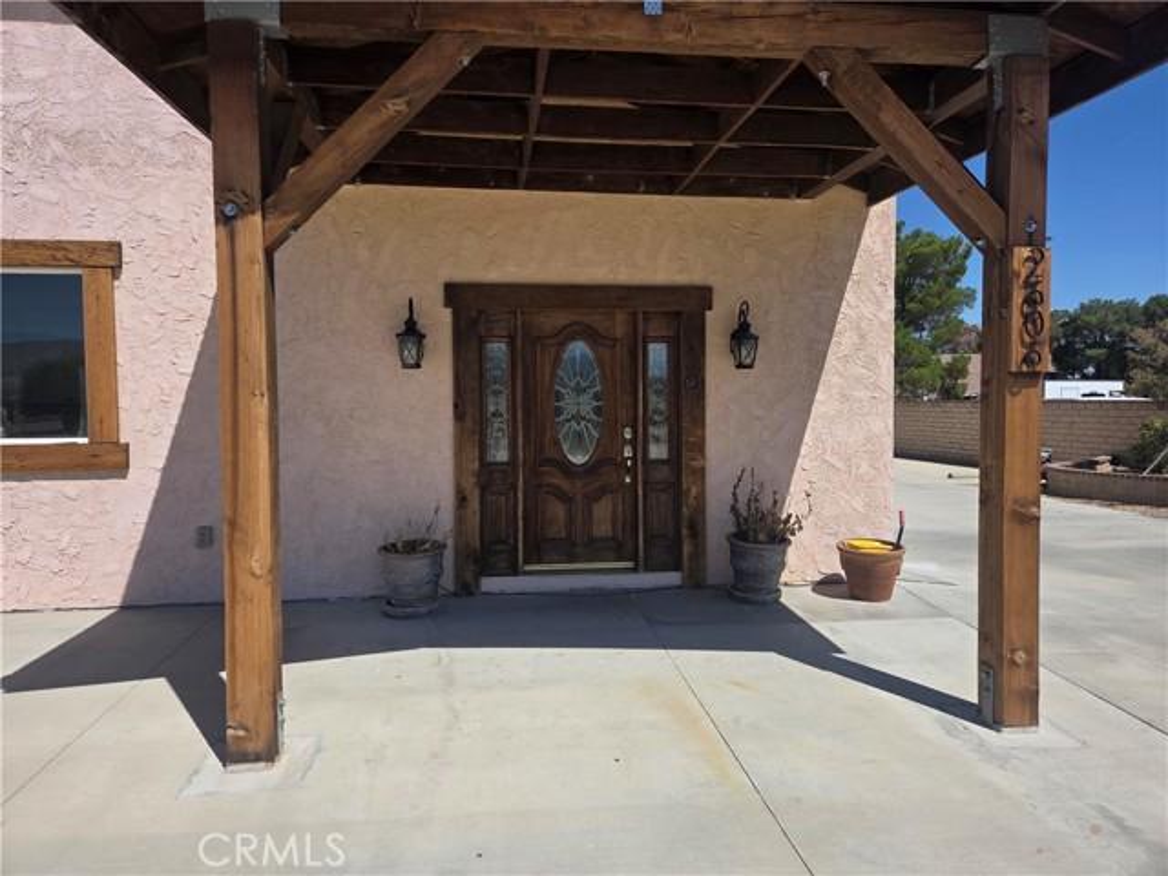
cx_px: 584
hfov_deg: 73.9
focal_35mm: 23
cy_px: 438
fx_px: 776
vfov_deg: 58.9
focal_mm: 5.4
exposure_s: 1/7075
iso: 80
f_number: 1.8
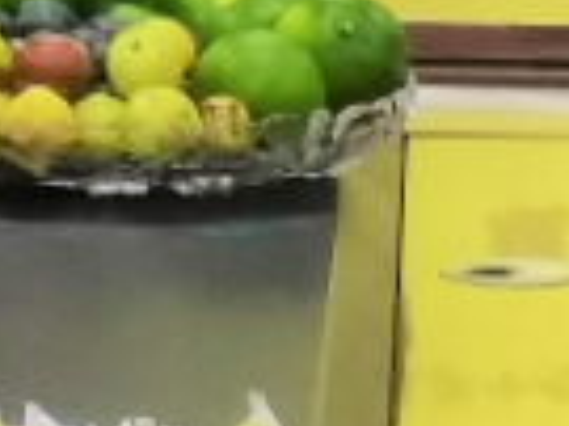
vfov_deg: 2.7
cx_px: 17
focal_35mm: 544
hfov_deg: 3.6
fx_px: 8934
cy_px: -1160
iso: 160
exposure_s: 1/50
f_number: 1.8
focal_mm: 5.58
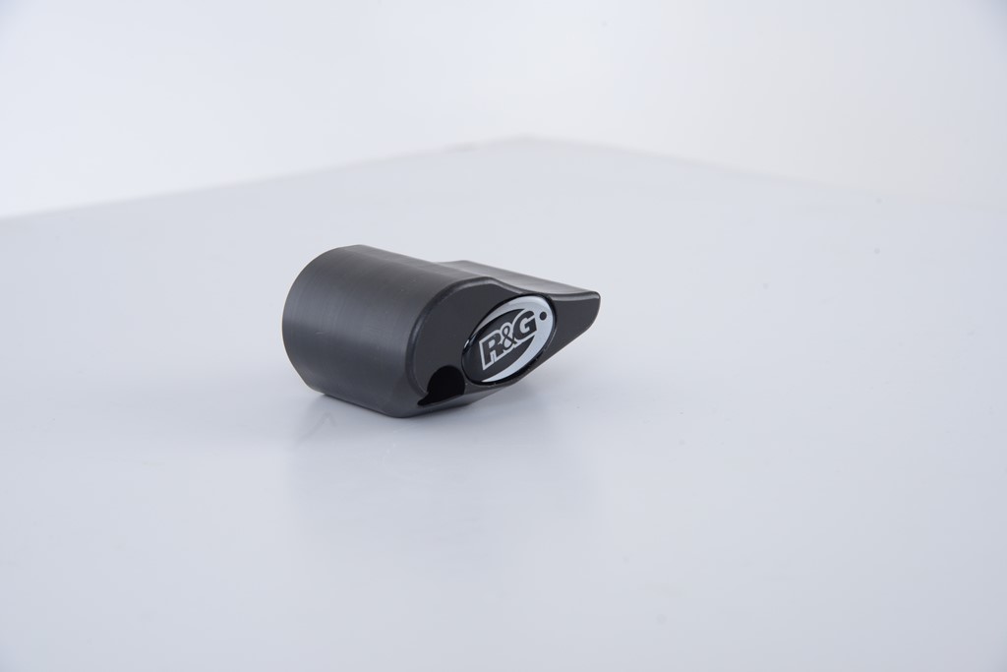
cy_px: 336
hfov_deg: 20.4
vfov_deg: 13.7
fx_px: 2797
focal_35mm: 100
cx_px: 504
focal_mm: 100
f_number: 11
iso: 320
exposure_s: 1/80
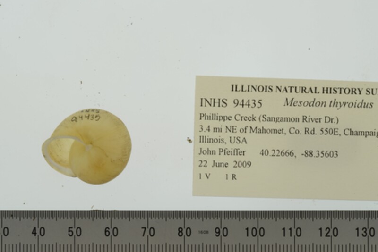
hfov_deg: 22.6
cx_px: 170
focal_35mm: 90
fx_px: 945
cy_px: 78
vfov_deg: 15.2
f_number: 32
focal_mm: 60
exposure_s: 1/13
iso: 100
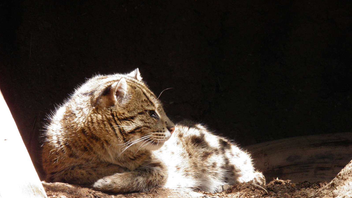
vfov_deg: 3.9
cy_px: 120
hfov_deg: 6.9
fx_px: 2931
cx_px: 176
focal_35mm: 314
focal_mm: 51.5
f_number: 4.3
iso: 100
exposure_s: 1/80
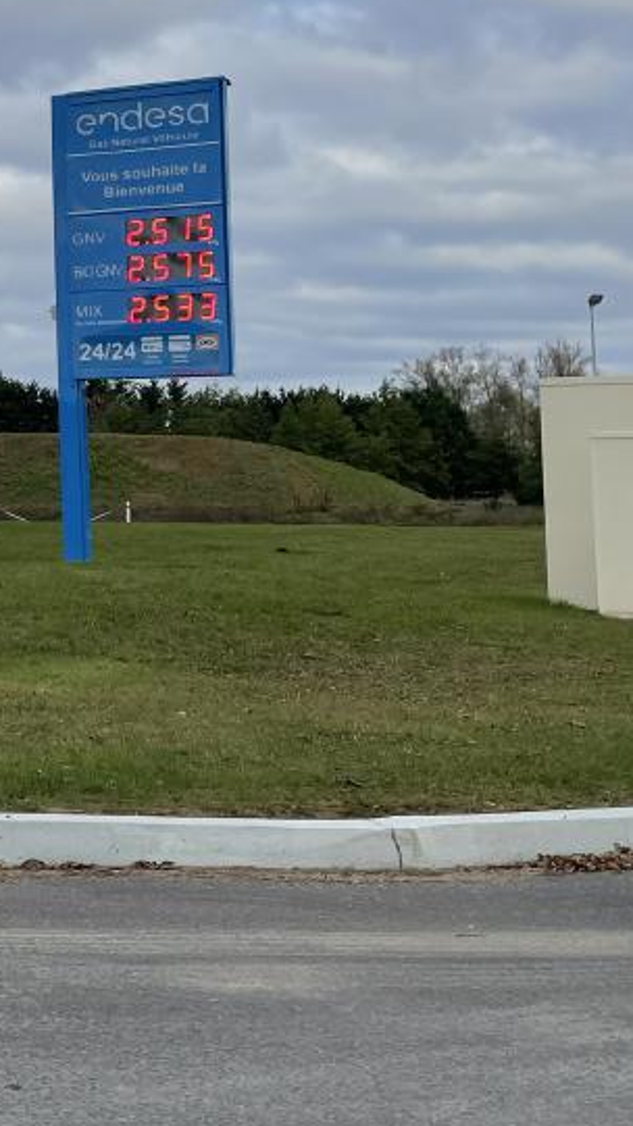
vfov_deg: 31.1
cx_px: -414
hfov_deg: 15.9
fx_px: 2001
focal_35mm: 67
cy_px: 339
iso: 32
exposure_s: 1/2506
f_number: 1.6
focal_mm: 4.2
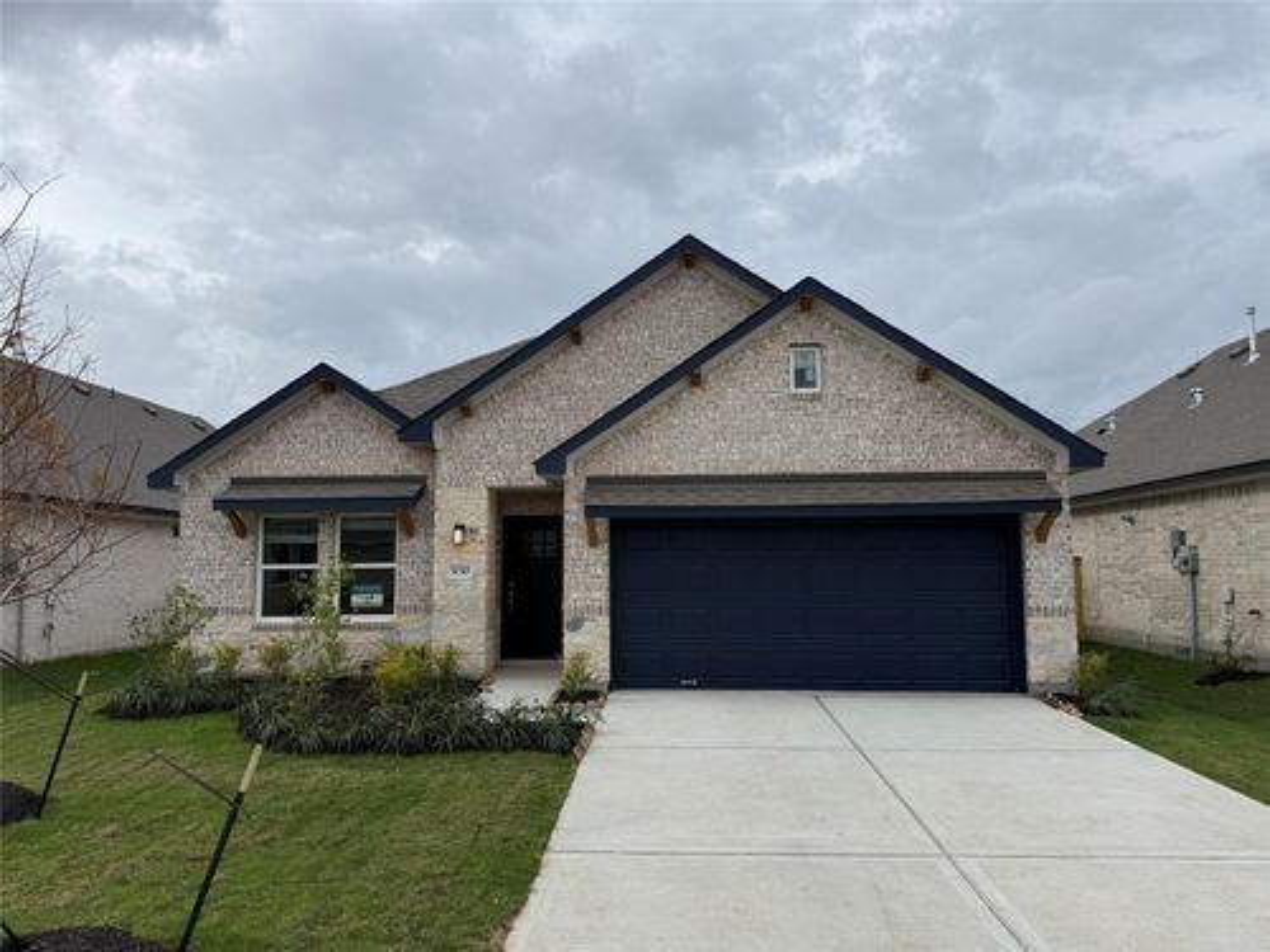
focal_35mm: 24
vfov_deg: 56.8
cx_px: 635
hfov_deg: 71.6
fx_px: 881
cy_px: 476
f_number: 1.78
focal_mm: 6.76
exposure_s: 1/5714
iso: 80
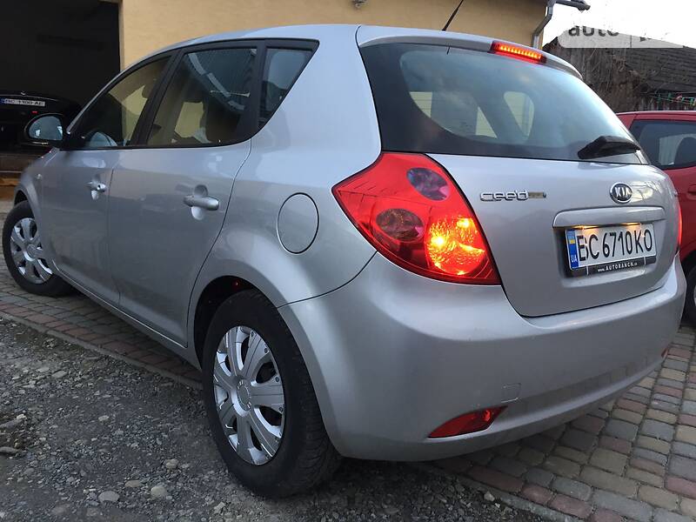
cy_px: 261
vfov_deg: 48.2
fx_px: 583
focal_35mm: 29
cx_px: 348
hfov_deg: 61.7
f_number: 2.2
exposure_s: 1/33
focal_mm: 4.2
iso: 32
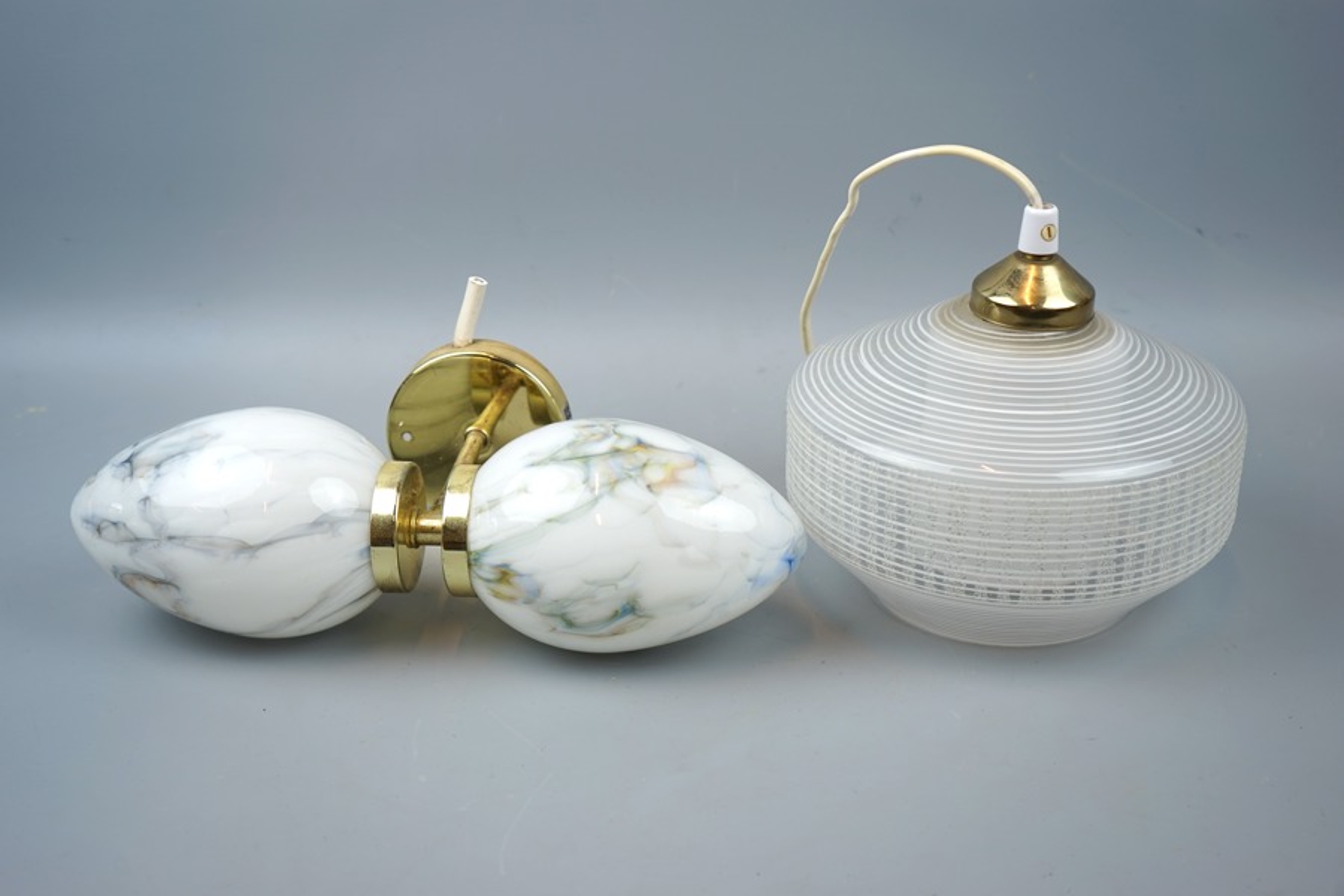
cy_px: 448
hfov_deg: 43.6
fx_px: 1680
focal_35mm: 45
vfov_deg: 29.9
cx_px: 672
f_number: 5.6
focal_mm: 45
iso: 100
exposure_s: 1/80
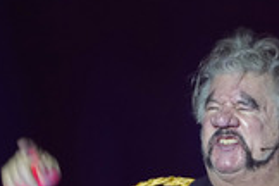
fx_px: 12934
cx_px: 199
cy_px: 219
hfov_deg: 1.2
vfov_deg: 0.8
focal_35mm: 1669
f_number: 6.3
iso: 3200
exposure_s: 1/60
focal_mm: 600
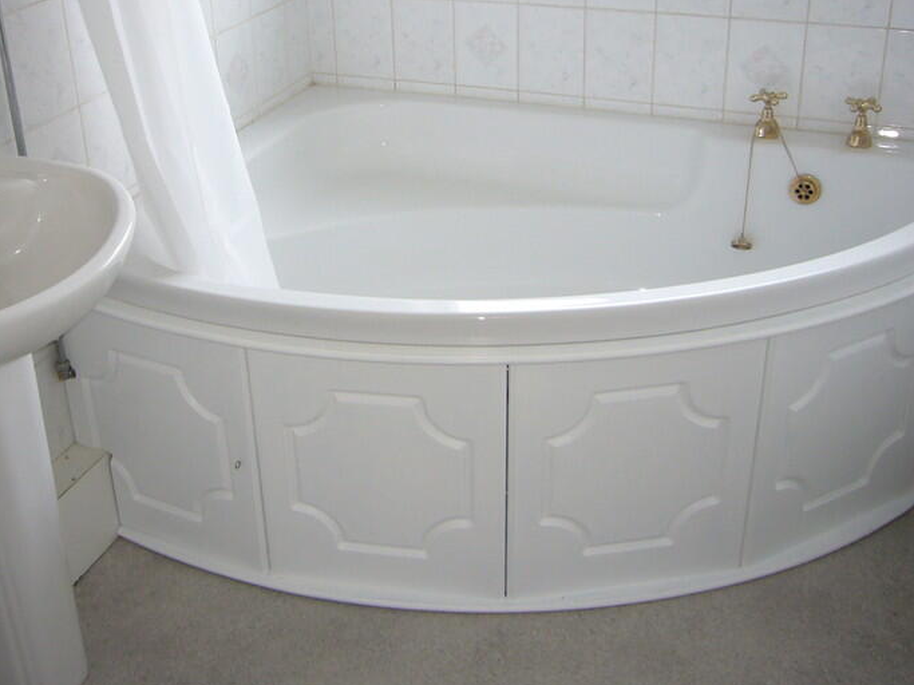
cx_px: 359
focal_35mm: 42
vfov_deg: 34.0
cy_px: 222
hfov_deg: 44.5
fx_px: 1109
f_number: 2.8
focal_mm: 4.6
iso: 80
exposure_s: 1/60
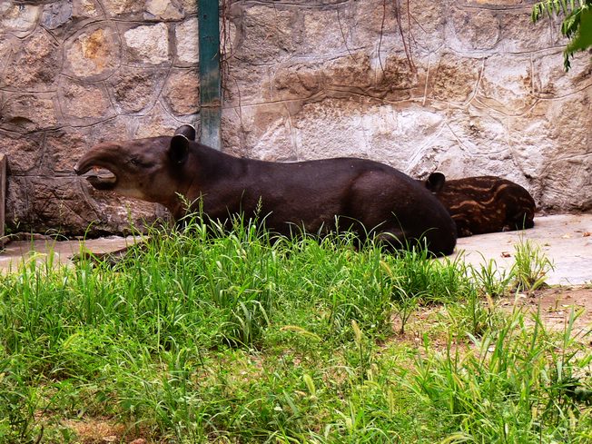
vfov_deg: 7.4
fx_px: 3420
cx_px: 296
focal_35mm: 200
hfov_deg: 9.9
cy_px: 222
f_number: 3.6
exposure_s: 1/200
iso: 80
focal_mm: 26.5
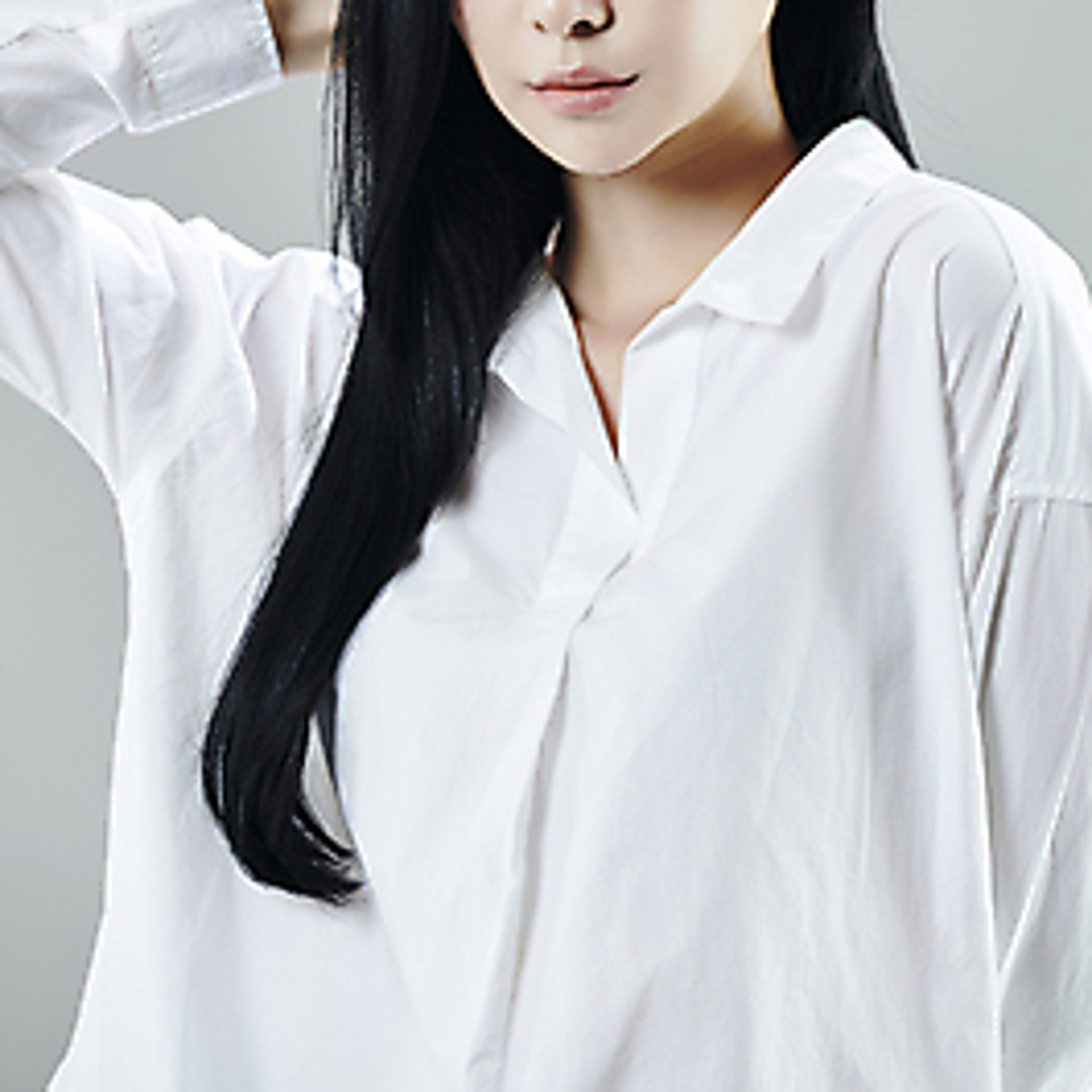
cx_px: 546
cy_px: 379
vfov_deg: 6.8
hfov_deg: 6.8
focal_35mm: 257
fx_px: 9172
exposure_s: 1/125
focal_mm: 200
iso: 80
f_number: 5.6
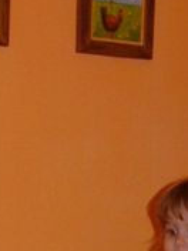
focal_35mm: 123
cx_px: 208
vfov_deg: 15.1
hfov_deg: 11.9
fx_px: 891
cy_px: 351
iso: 100
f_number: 2.8
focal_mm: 6
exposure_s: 1/60
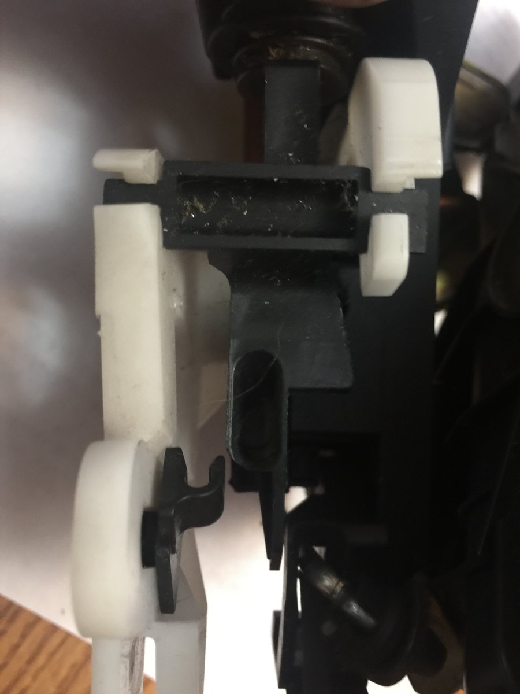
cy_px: 347
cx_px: 260
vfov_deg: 61.7
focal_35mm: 29
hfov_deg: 48.2
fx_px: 581
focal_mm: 4.15
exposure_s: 1/4
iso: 64
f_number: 2.2
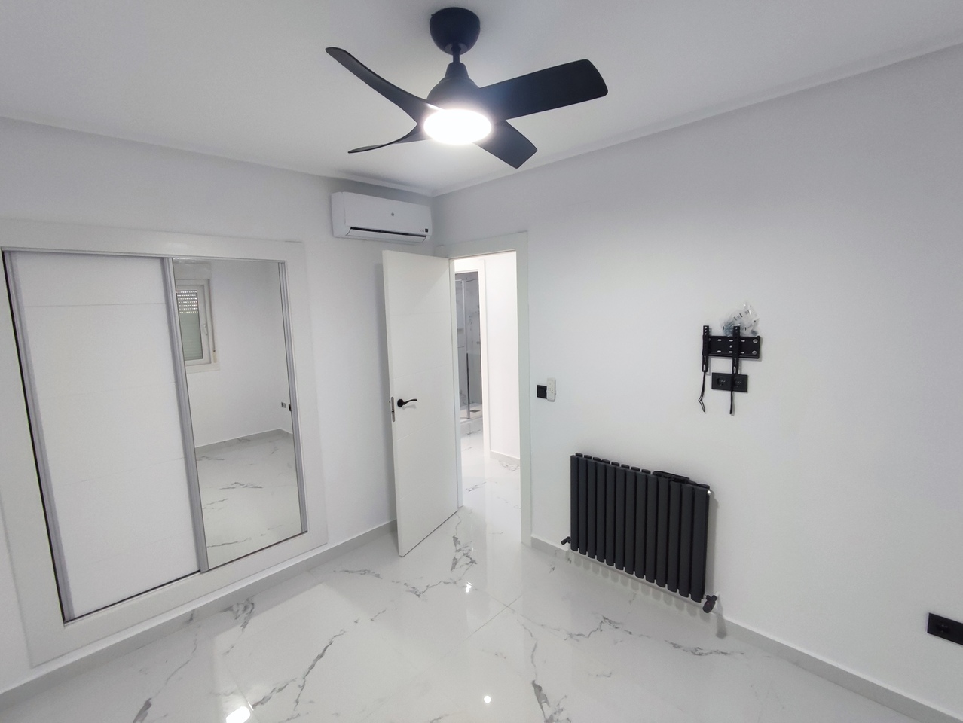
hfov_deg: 94.5
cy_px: 362
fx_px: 445
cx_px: 482
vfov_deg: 78.2
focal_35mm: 16
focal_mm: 1.65
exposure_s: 1/50
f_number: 2.2
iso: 196
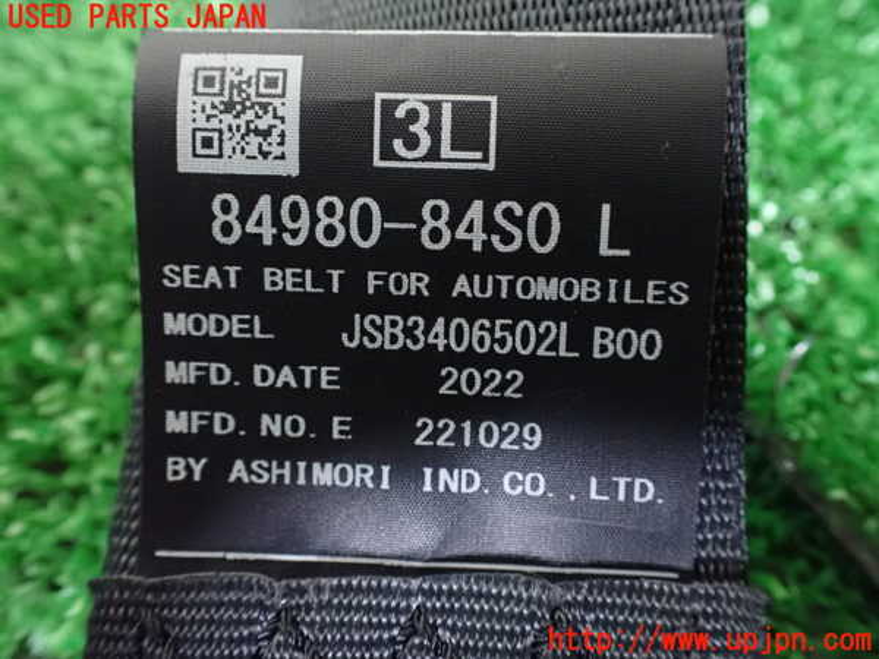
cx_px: 440
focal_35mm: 30
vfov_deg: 46.8
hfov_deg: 60.0
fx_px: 762
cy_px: 330
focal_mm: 5.4
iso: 1600
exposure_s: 1/15
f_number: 2.3
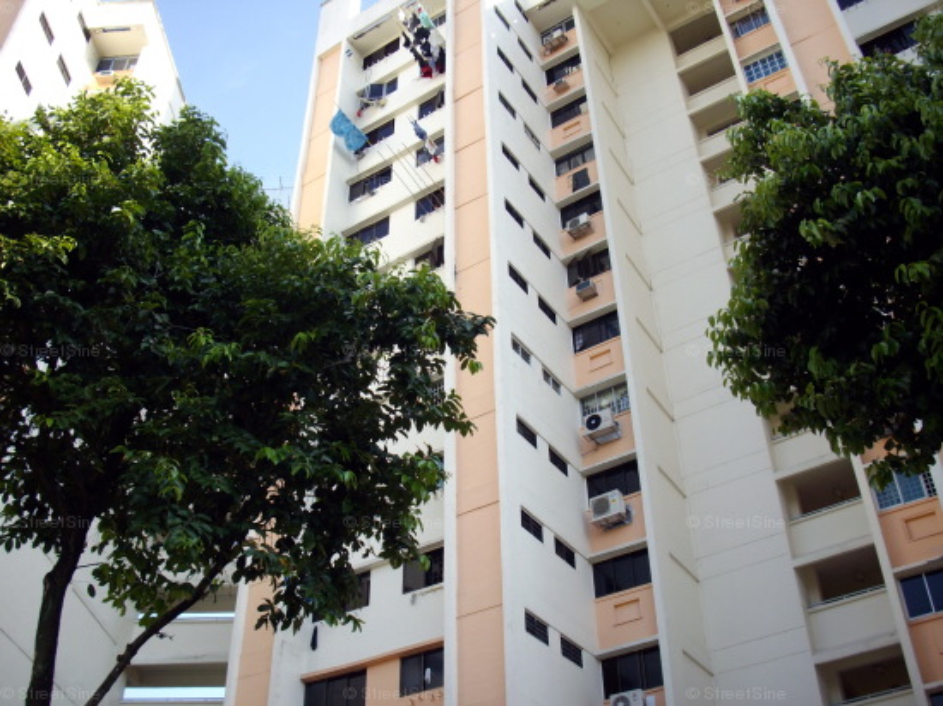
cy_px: 353
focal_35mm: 37
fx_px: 1008
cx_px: 472
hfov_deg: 50.2
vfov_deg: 38.6
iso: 80
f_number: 2.8
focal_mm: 6.2
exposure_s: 1/320
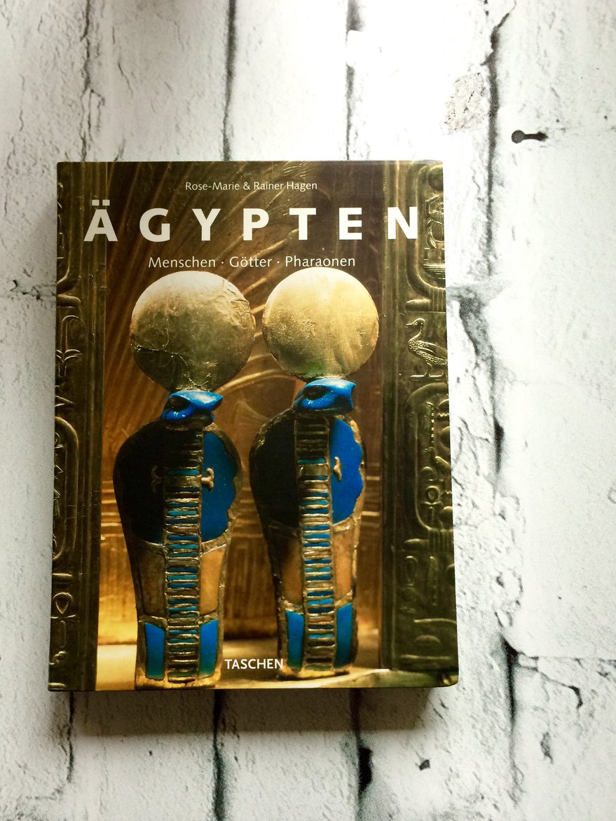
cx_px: 273
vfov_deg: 55.3
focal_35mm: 33
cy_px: 443
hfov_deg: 42.9
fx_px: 783
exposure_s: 1/33
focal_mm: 4.15
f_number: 2.2
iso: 64
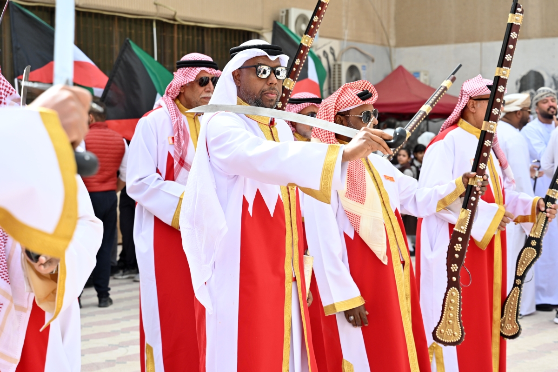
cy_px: 186
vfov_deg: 19.5
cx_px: 279
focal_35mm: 70
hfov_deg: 28.8
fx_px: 1085
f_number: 5.6
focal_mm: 70
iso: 320
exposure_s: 1/400
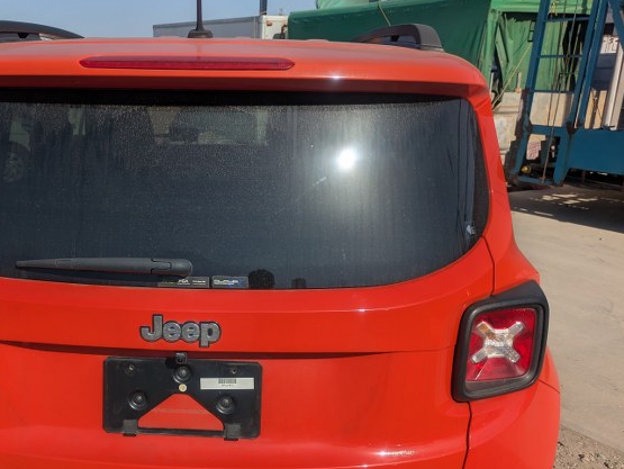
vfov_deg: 39.1
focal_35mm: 36
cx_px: 205
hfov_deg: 50.4
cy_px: 325
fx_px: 649
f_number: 1.89
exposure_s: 1/5076
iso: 48
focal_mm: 5.43
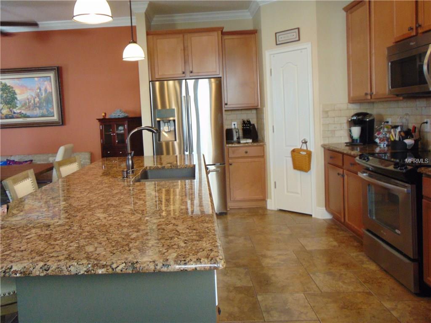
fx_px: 311
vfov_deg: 54.8
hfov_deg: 69.4
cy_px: 162
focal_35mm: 25
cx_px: 216
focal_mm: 4.5
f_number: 3
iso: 250
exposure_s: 1/30
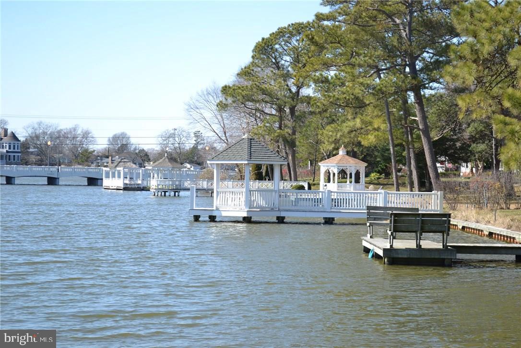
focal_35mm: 82
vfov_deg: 16.6
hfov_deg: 24.6
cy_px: 174
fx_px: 1194
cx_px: 260
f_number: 6.3
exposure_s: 1/160
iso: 100
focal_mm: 55
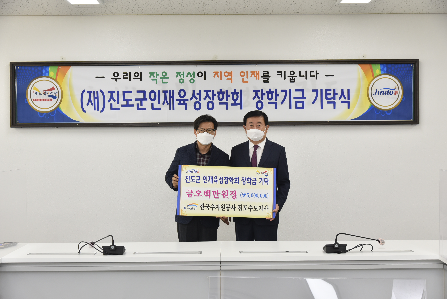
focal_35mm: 55
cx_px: 224
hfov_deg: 36.2
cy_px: 150
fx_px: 683
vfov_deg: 24.6
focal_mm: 55
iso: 800
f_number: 5
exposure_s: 1/125
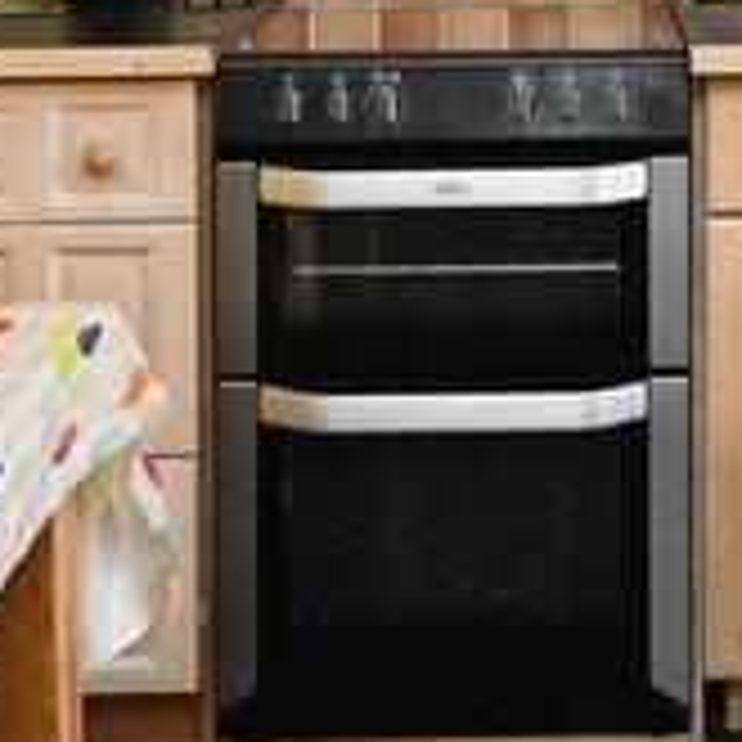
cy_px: -250
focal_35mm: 74
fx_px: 1795
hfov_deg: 23.0
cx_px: 616
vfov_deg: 21.0
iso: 720
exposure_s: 1/60
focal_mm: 14
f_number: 4
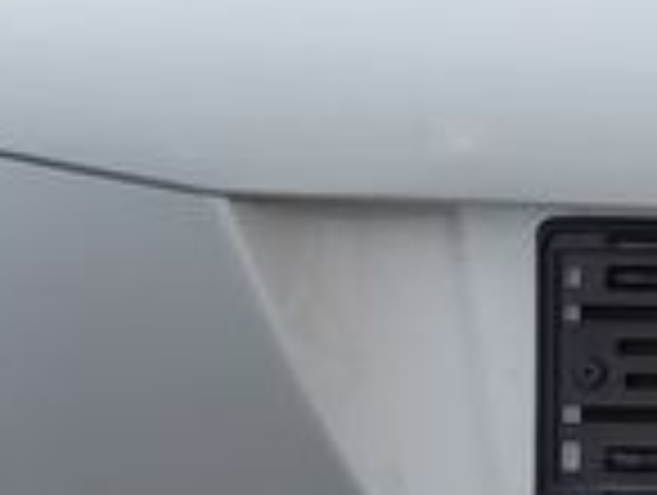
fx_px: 3327
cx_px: 1238
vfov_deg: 8.5
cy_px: 400
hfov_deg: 10.5
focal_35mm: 175
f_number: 1.89
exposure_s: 1/2258
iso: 100
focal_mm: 5.43
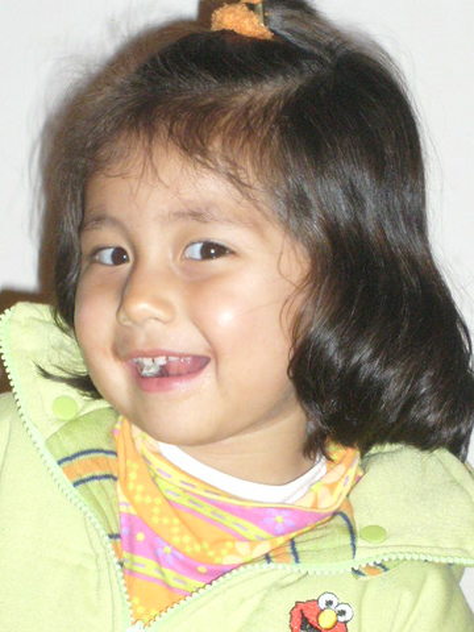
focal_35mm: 144
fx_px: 2629
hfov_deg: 10.3
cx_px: 237
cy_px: 316
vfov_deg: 13.7
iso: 400
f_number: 5
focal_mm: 17.4
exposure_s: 1/30
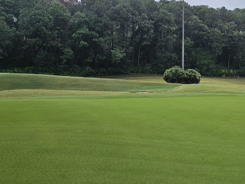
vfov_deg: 25.8
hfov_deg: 32.5
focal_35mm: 56
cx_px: 224
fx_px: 396
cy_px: 52
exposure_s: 1/500
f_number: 1.7
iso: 16
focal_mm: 6.3
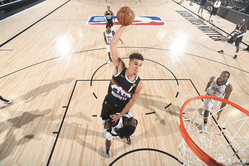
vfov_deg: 61.9
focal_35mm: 20
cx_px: 124
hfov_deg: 84.0
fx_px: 138
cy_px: 83
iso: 250
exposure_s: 1/250
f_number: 7.1
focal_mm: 20
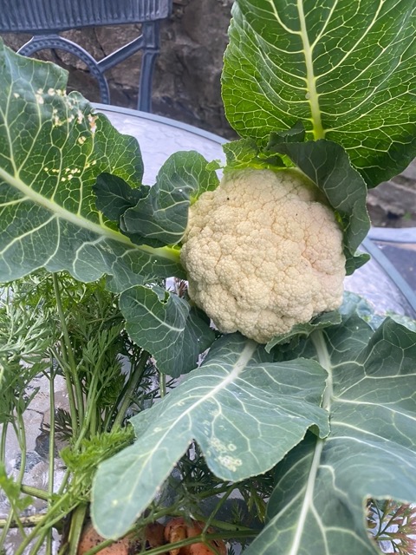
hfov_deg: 53.1
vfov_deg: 67.3
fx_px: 417
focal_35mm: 26
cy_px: 278
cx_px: 208
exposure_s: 1/65
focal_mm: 4.25
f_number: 1.8
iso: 125
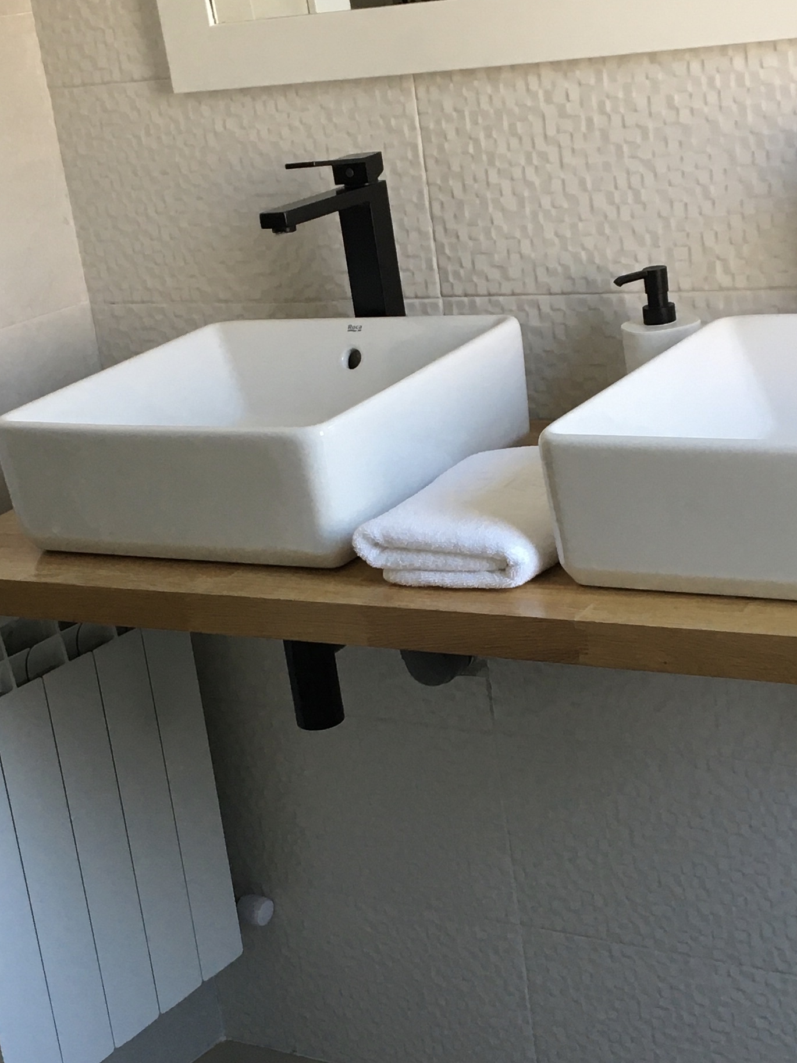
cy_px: 560
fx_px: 1965
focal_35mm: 64
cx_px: 410
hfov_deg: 22.9
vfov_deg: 30.3
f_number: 2.2
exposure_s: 1/33
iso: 80
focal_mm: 4.15
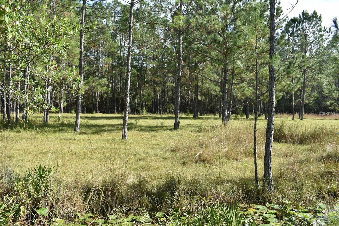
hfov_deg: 61.9
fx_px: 282
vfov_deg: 43.6
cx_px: 170
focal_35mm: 30
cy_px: 113
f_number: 8
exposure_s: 1/250
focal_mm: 20
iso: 200
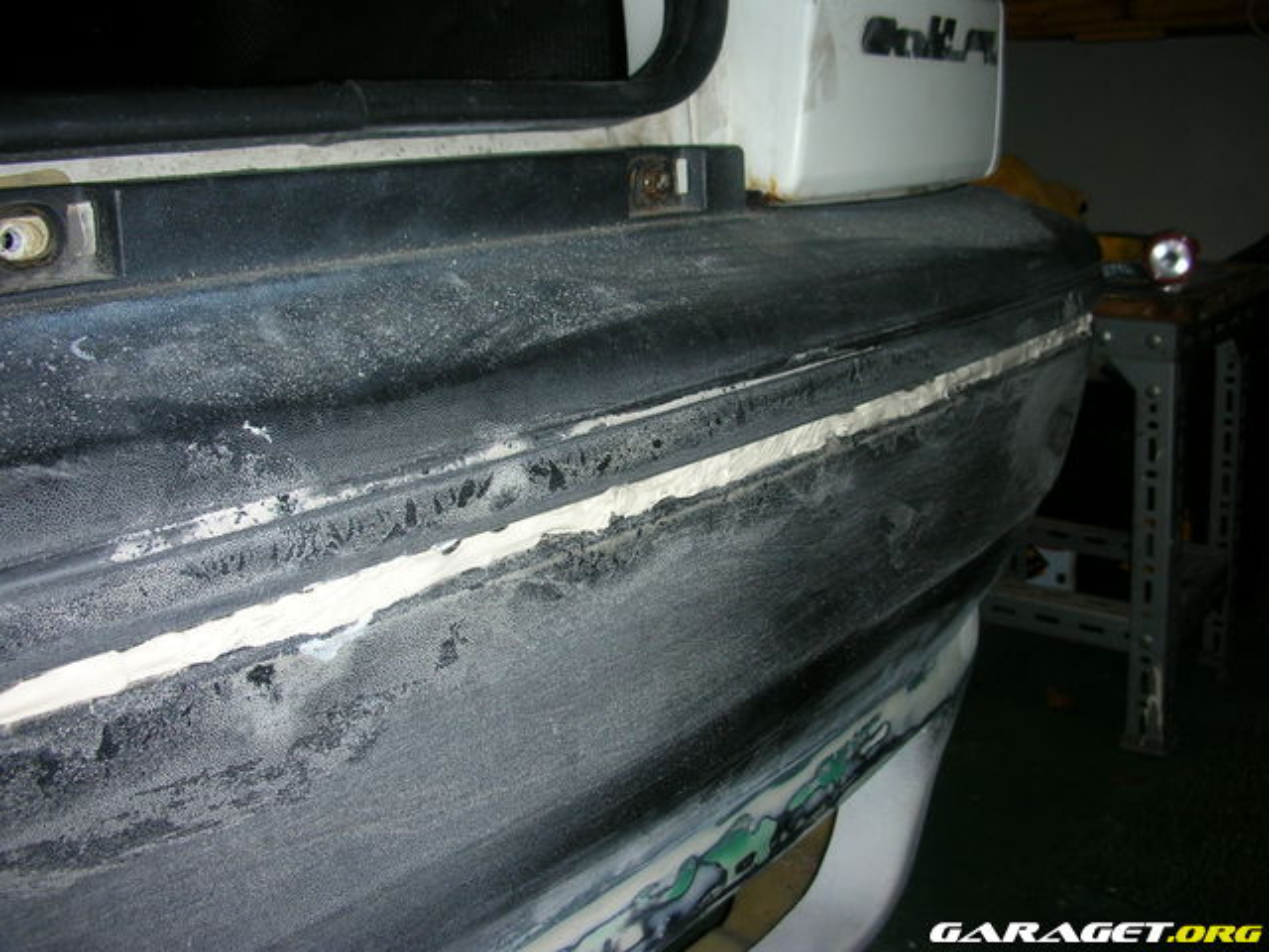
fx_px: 1283
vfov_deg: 40.7
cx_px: 634
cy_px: 476
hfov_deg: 52.6
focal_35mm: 35
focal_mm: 5.8
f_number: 3
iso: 50
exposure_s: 1/60.1
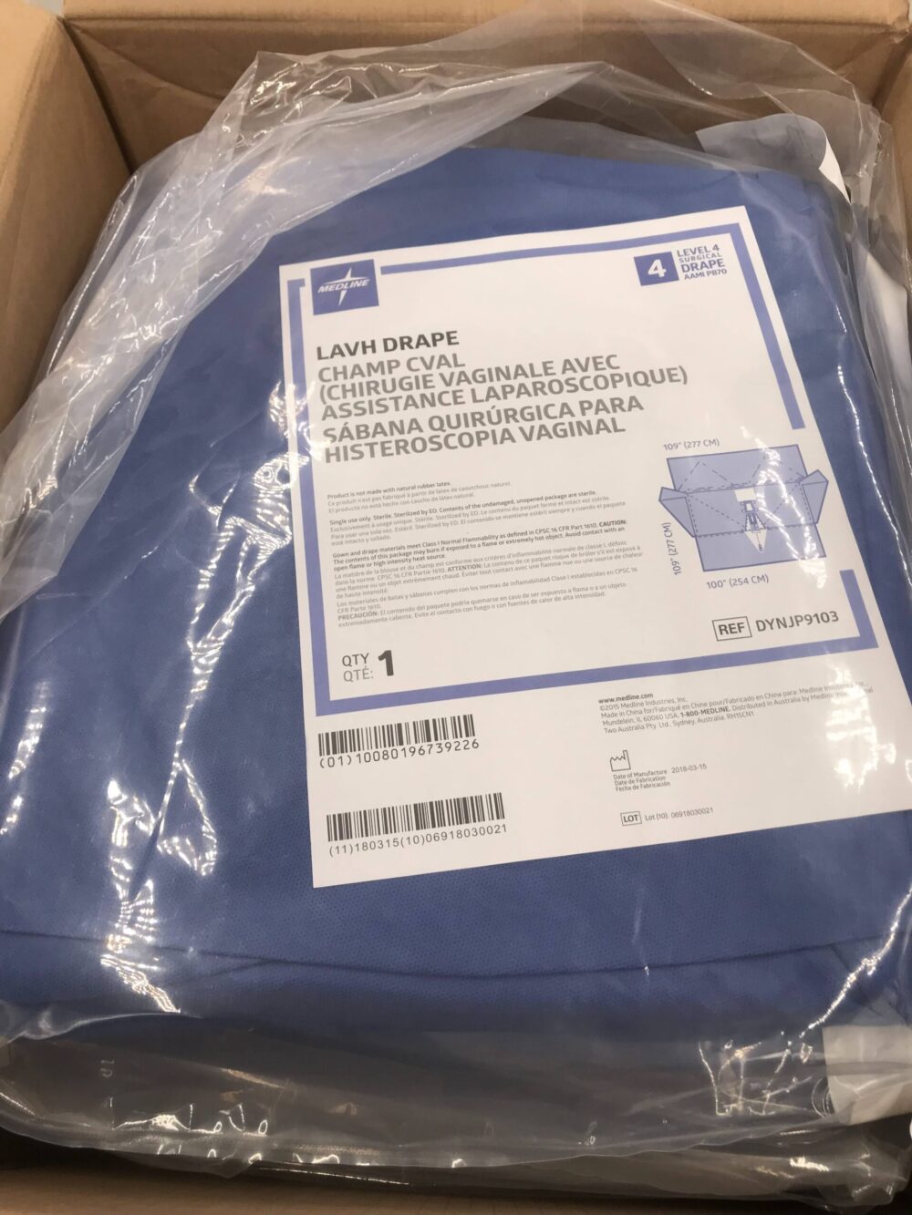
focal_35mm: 28
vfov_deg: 63.4
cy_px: 608
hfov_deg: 49.8
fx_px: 983
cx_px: 456
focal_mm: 3.99
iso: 25
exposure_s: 1/120
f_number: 1.8
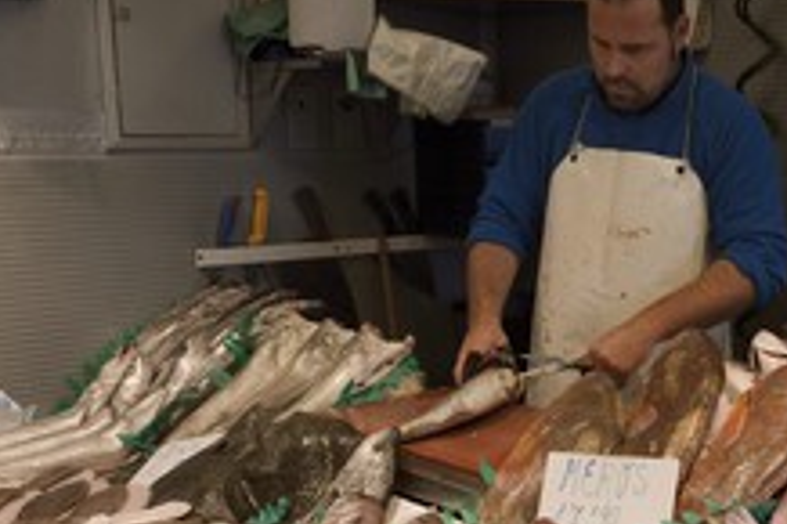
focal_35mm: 52
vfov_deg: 25.8
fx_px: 1136
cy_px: 365
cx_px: 686
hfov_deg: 36.2
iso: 800
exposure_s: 1/250
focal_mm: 27
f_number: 10
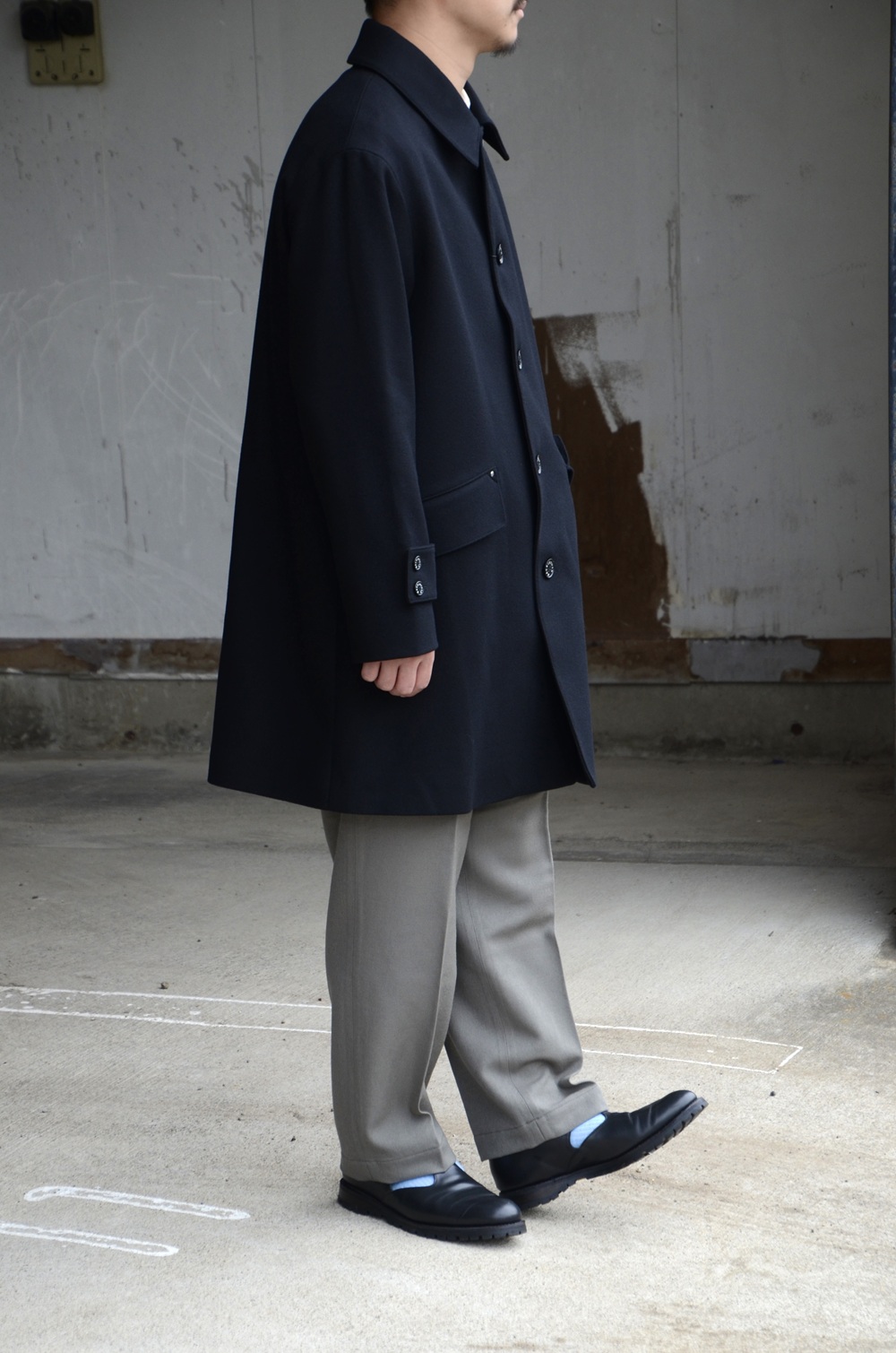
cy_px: 676
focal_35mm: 117
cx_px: 448
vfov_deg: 17.5
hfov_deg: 11.7
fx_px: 4386
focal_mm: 78
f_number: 5.3
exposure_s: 1/320
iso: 320
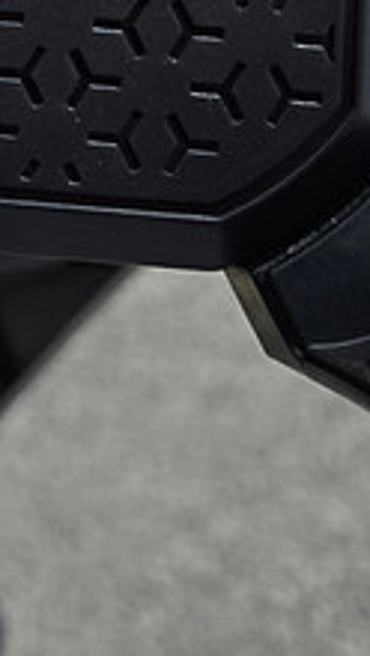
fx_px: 1985
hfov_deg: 9.1
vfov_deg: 17.4
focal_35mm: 114
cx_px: -636
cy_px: -242
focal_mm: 6.3
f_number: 1.7
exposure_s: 1/120
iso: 200
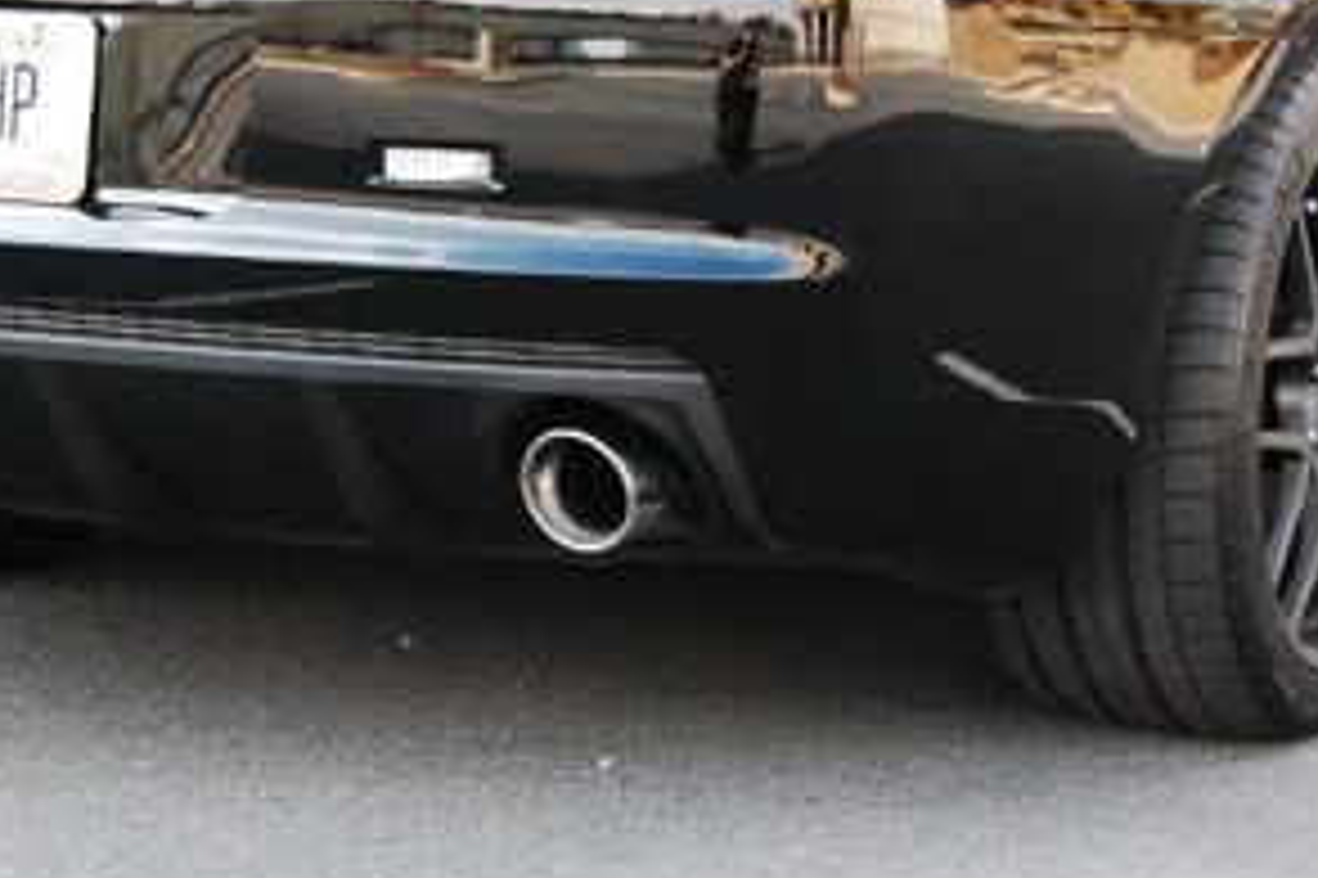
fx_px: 3842
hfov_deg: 19.5
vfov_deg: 13.0
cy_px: 171
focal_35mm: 105
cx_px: 697
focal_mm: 32
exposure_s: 1/800
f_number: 4.5
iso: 1600
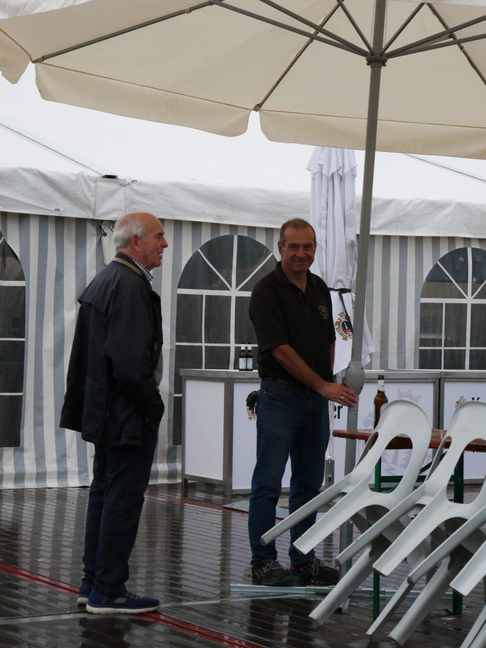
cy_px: 324
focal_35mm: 84
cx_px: 243
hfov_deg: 17.6
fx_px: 1571
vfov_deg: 23.3
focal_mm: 42
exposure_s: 1/160
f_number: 5.5
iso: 200
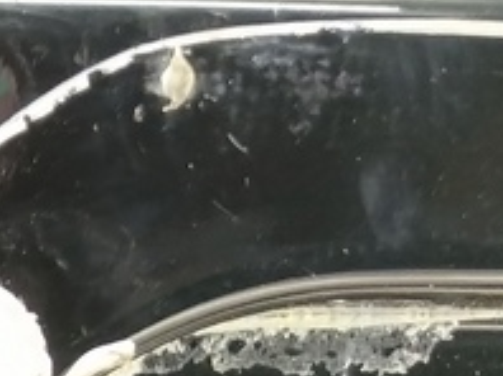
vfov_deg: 11.4
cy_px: 709
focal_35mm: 119
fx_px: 1727
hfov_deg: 13.4
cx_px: -600
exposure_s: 1/33.3
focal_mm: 4.11
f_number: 1.6
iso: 457
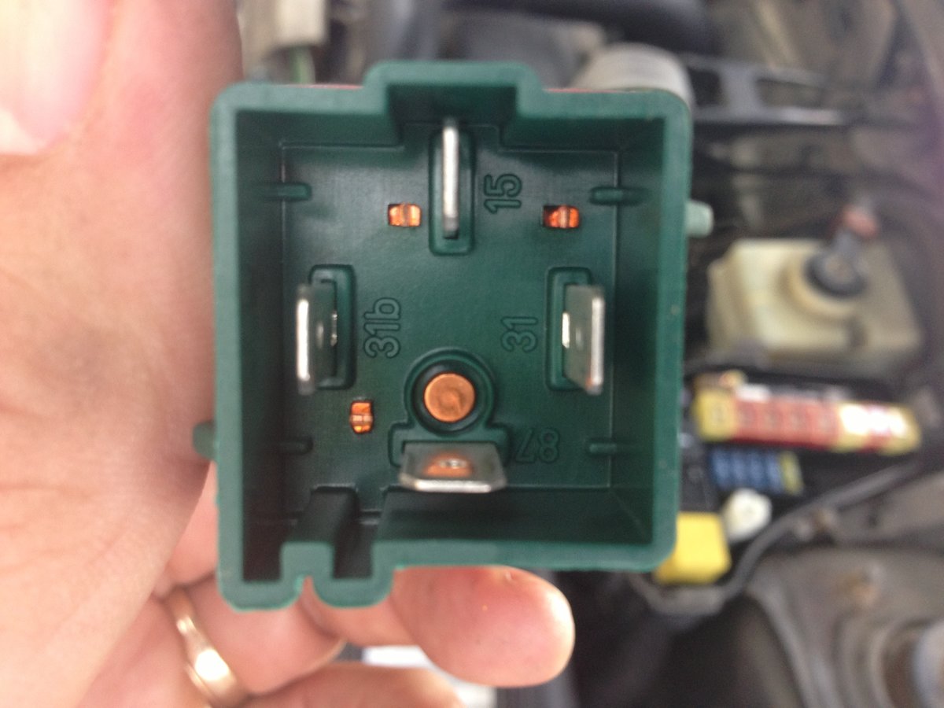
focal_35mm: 33
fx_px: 900
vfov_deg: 42.9
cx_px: 472
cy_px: 354
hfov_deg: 55.4
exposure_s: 1/120
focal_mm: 4.13
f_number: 2.4
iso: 100
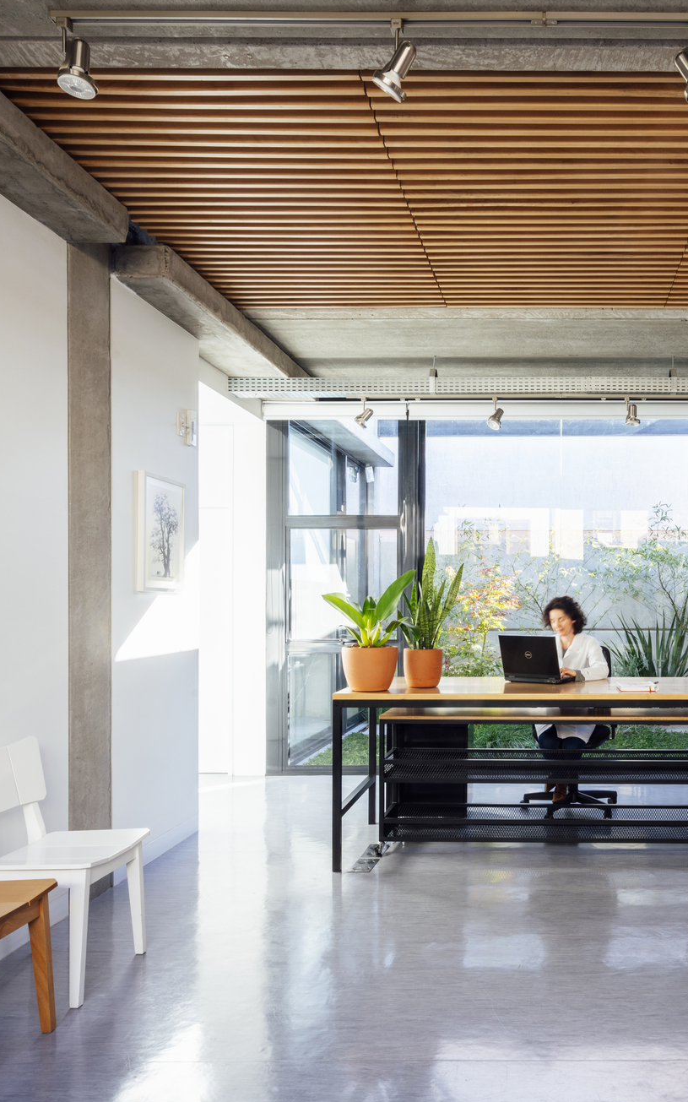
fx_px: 750
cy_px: 553
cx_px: 539
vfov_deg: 72.6
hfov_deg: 46.9
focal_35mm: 25
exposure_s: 1/3
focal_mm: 16
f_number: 16
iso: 100
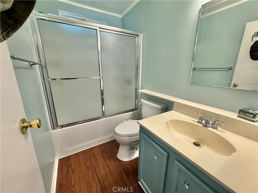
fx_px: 104
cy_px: 96
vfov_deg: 85.7
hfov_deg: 102.1
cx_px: 129
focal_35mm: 14
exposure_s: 1/60
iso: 320
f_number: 2.2
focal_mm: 2.22
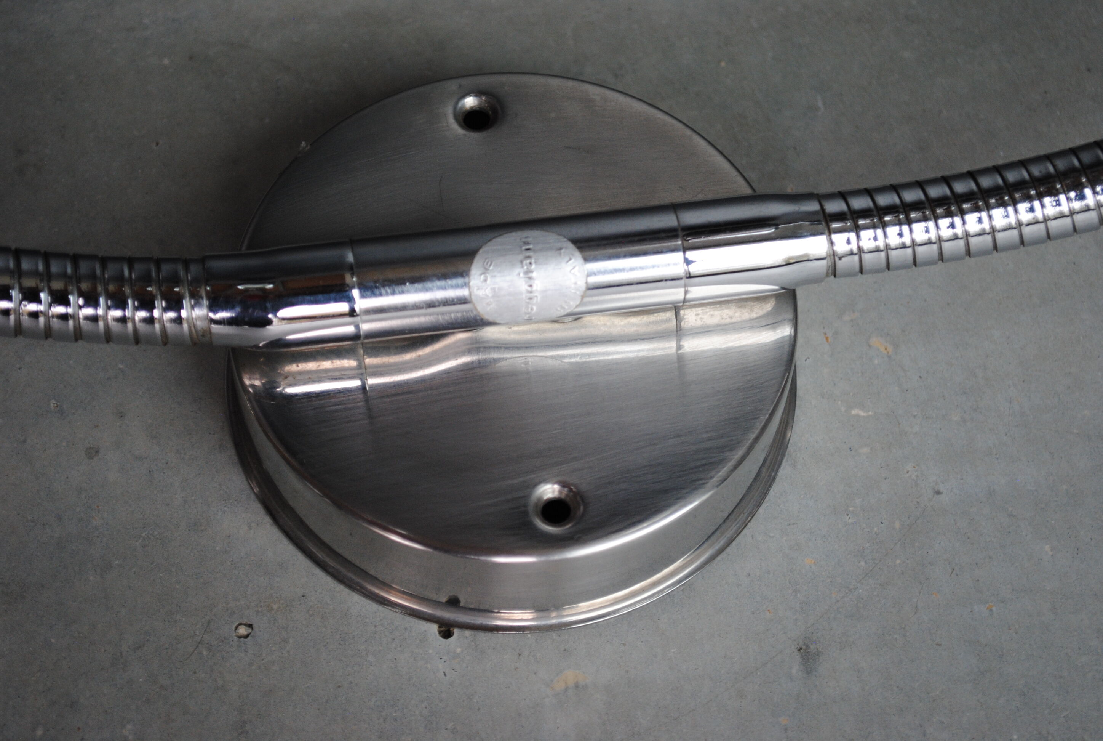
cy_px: 370
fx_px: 2533
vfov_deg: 16.6
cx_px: 552
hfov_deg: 24.6
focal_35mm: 82
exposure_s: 1/30
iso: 400
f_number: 5.6
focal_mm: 55
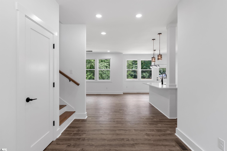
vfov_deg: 67.4
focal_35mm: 18
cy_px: 76
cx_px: 114
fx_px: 114
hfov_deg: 90.0
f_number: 8
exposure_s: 1/15
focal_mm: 18
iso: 100
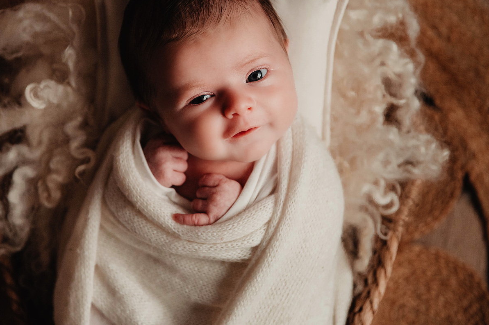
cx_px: 213
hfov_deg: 23.1
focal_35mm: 88
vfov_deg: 15.5
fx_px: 1195
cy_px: 126
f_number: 2.8
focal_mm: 70
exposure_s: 1/800
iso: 2500
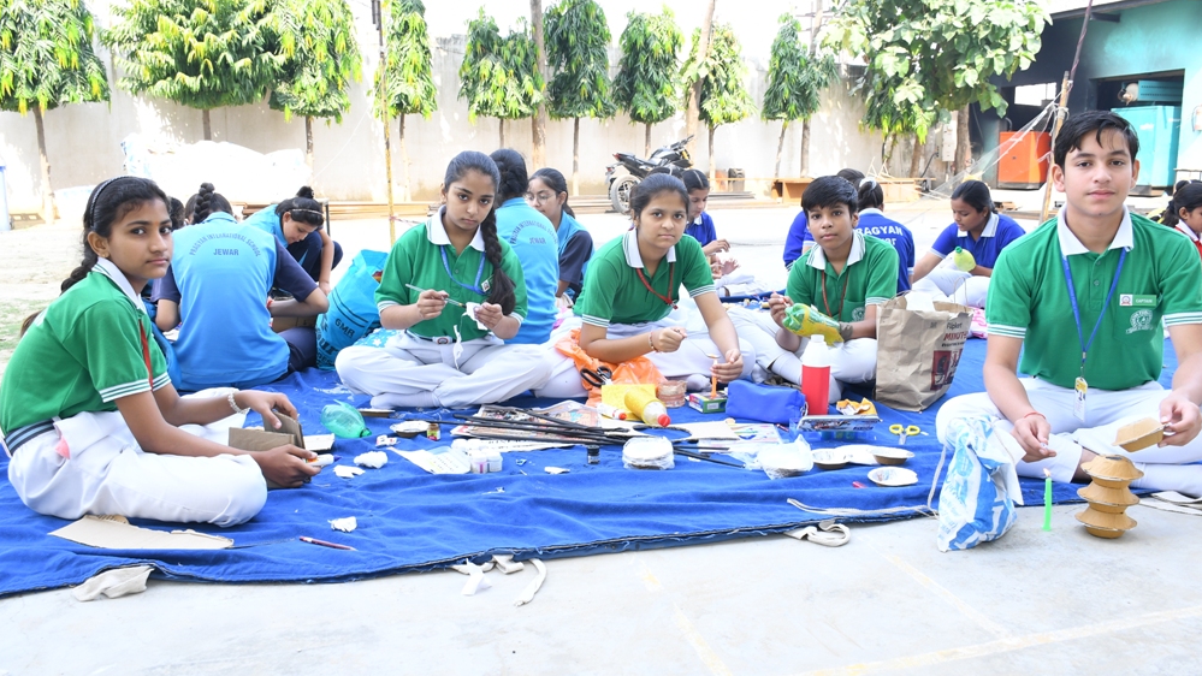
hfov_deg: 66.1
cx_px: 615
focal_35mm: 29
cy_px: 324
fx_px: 924
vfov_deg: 40.2
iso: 250
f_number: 5.6
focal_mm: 18
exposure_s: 1/125
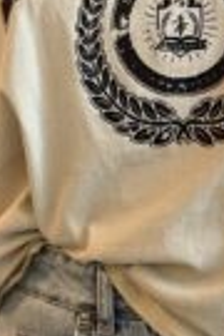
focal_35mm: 237
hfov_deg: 5.8
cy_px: 127
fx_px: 2212
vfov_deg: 8.7
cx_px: 157
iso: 400
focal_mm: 9
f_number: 2.8
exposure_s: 1/50
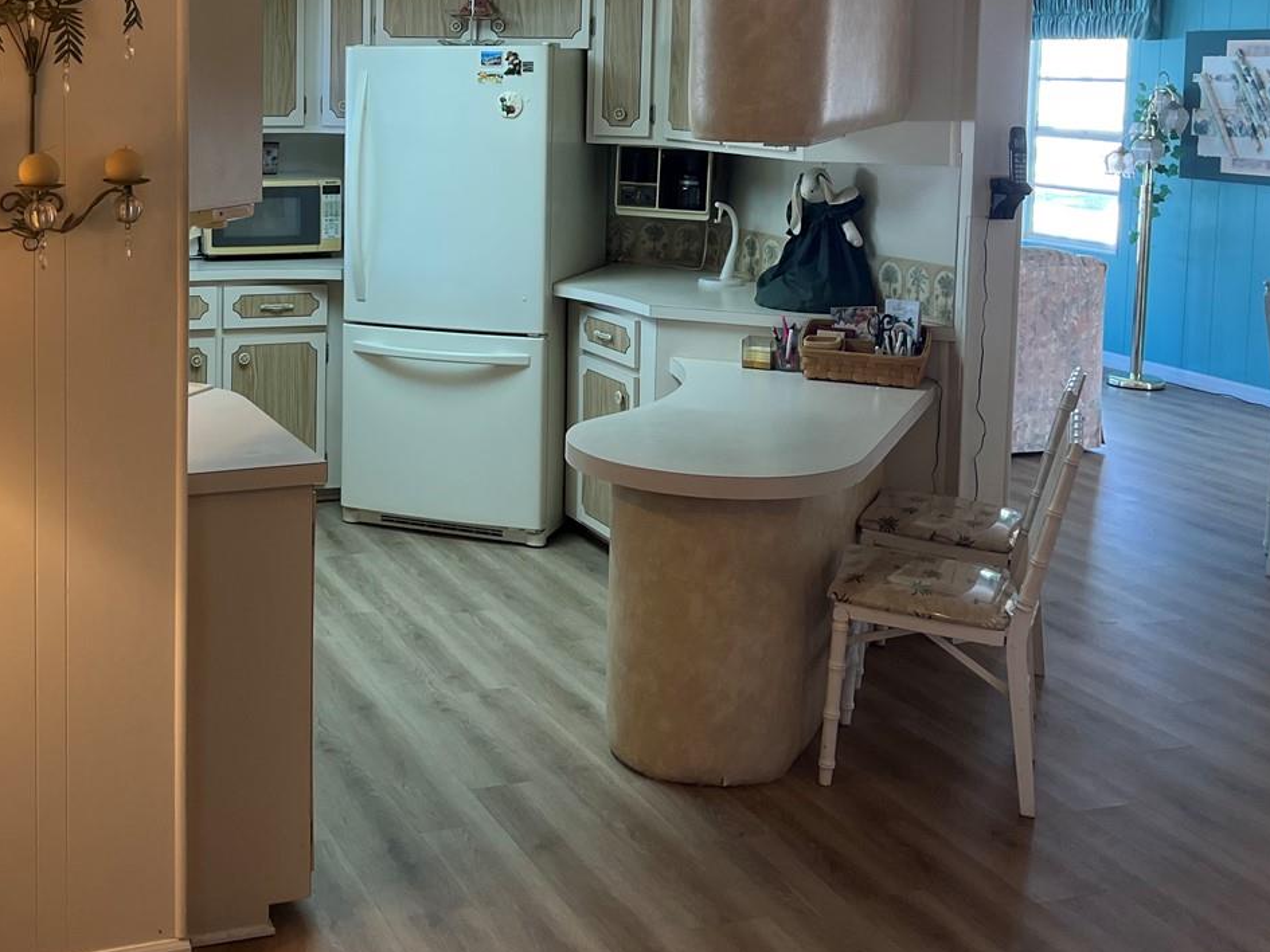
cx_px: 383
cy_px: 218
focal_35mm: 44
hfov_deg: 42.1
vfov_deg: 32.2
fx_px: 1614
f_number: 1.6
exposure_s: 1/120
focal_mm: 5.1
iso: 100
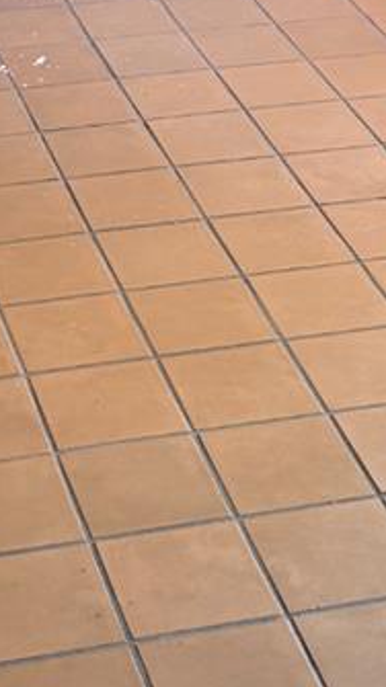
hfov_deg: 10.3
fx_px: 2133
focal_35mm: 117
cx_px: 129
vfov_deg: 14.7
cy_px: -725
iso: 100
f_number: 1.78
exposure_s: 1/121
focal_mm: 6.76
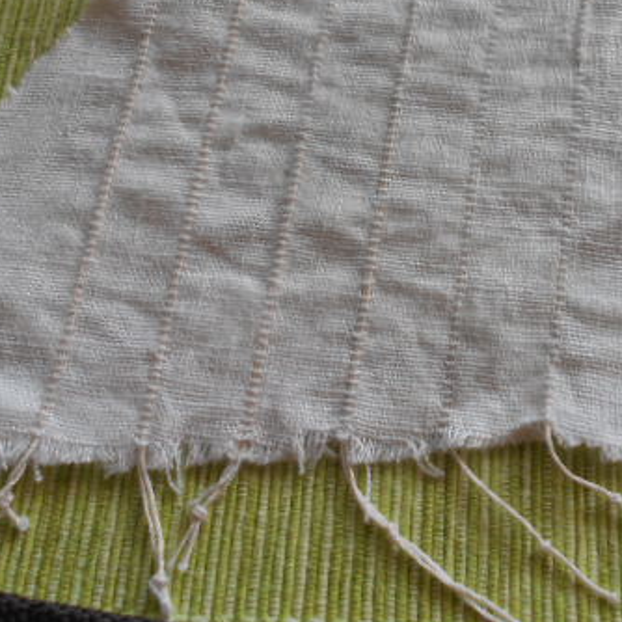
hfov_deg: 37.9
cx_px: 417
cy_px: 197
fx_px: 894
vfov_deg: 37.8
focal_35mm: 44
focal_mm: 4.6
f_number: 3.2
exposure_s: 1/40
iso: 80
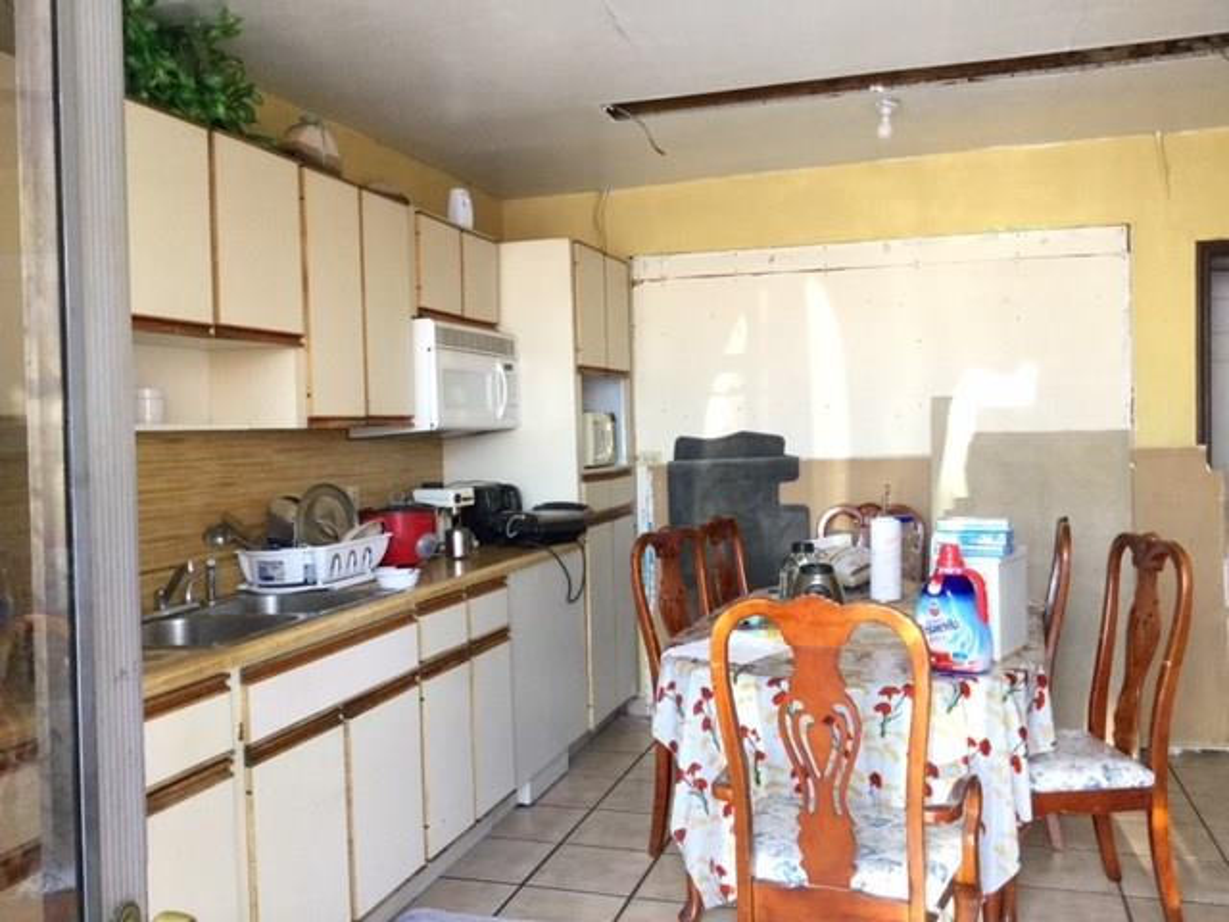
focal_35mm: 31
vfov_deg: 45.4
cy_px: 461
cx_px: 614
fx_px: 1101
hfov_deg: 58.4
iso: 40
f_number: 2.4
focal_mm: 3.3
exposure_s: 1/30
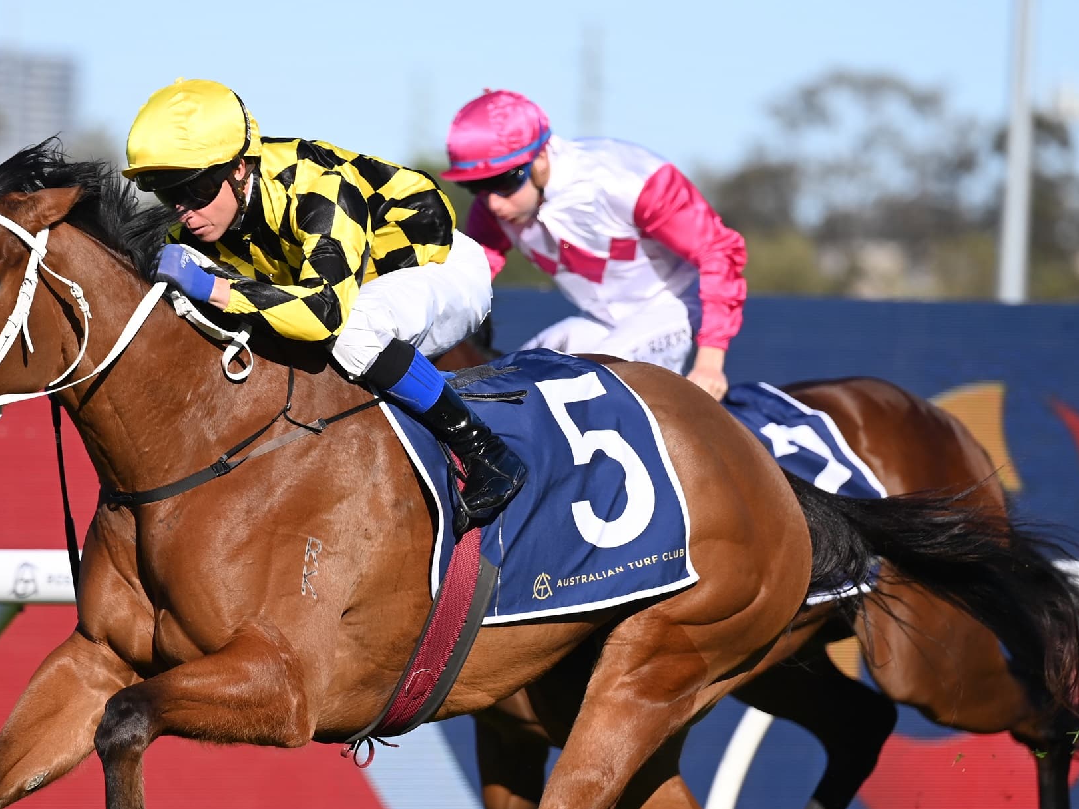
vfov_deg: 2.6
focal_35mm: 565
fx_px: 17607
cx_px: 353
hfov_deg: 3.5
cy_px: 543
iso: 500
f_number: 5.6
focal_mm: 380
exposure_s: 1/2000
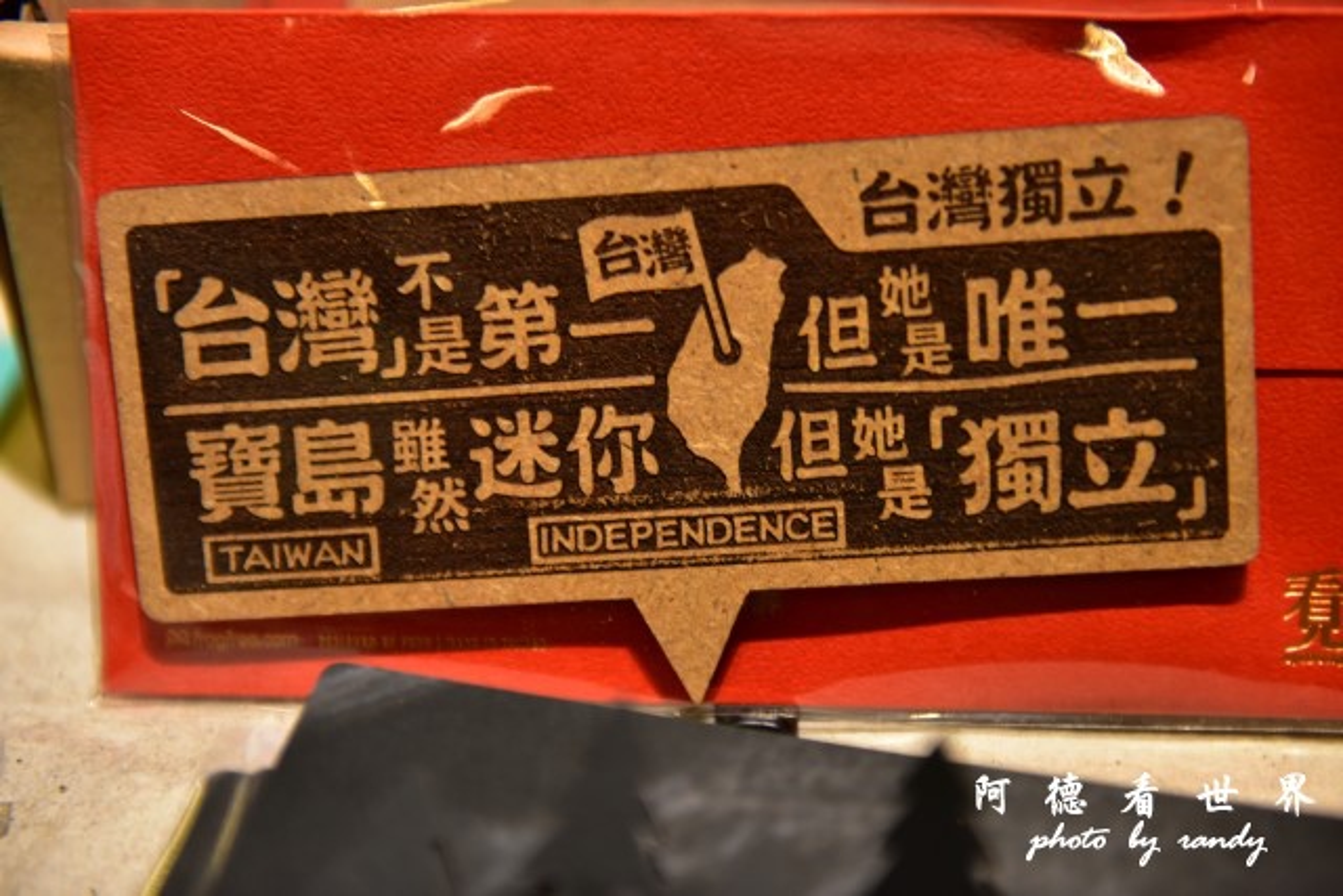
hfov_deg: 28.8
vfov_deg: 19.5
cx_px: 672
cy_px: 448
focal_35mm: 70
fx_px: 2612
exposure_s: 1/40
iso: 1000
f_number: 2.8
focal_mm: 70
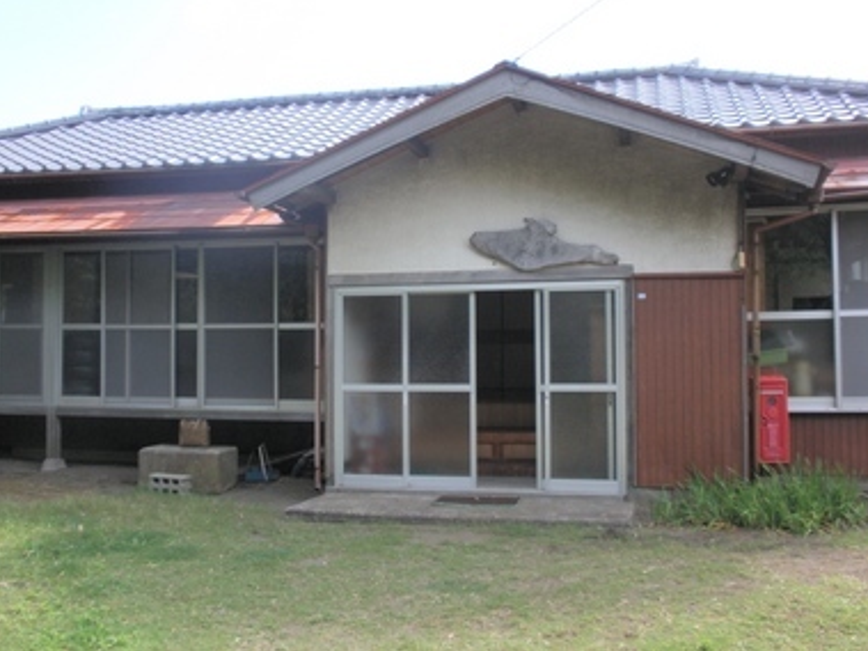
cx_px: 419
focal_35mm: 40
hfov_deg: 46.8
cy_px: 301
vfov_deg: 35.9
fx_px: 1003
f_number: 3.5
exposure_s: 1/250
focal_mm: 6.6
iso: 64
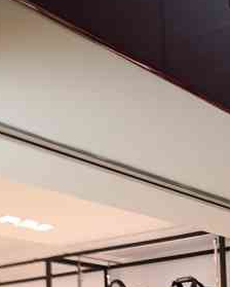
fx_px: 747
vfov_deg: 21.0
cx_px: 254
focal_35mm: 88
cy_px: 284
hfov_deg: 16.9
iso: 50
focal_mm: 3.95
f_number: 1.6
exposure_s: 1/50
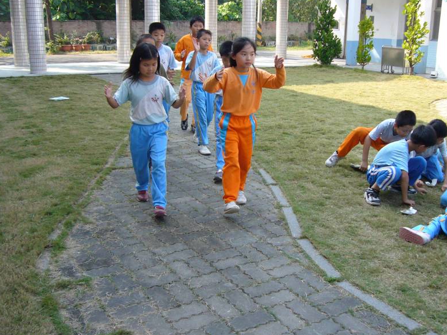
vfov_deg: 35.1
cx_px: 225
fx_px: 529
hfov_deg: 45.8
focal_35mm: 41
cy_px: 165
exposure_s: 1/250
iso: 100
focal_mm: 4.7
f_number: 2.8
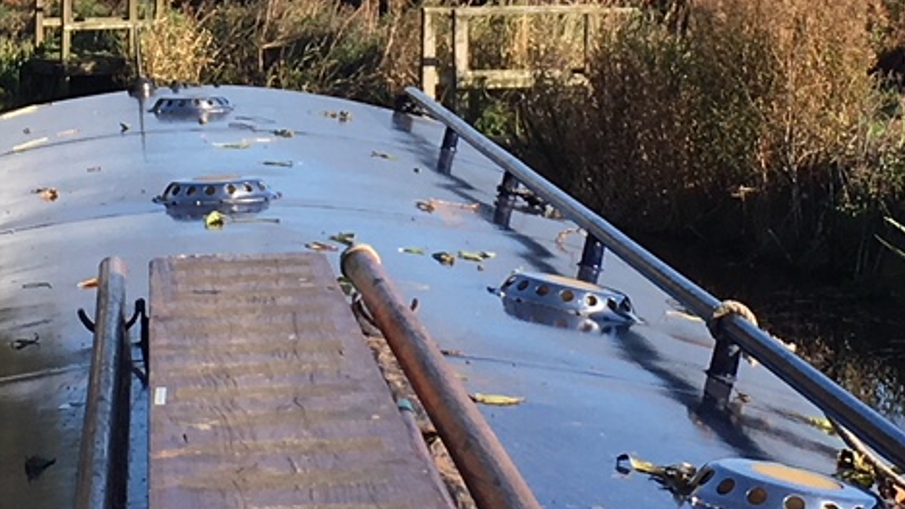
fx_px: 3263
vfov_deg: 8.9
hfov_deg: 15.8
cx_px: 398
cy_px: -6
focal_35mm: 136
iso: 25
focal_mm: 4.15
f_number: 2.2
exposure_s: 1/793
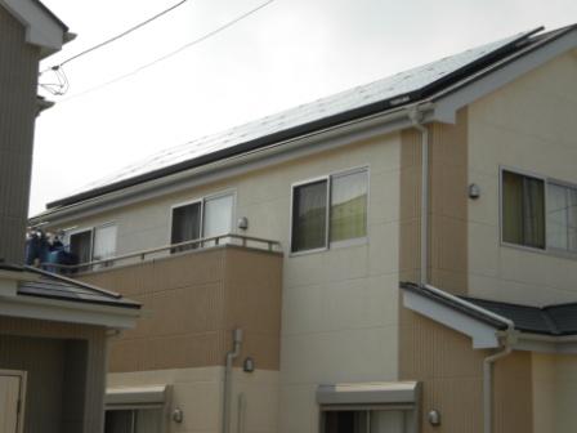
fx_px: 1133
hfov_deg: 28.6
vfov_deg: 21.6
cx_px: 288
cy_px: 216
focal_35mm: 68
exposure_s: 1/460
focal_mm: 12.3
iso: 113
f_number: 6.5
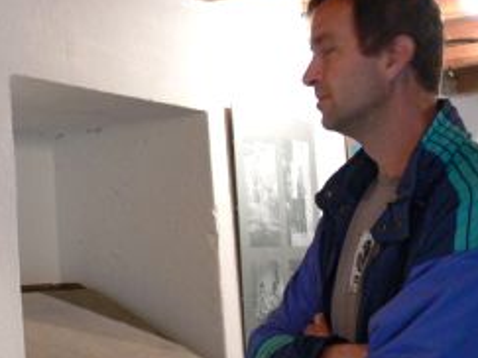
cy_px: 225
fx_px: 994
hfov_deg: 26.8
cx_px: 138
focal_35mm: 72
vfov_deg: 20.4
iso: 200
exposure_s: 1/10
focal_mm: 7.4
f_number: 2.8
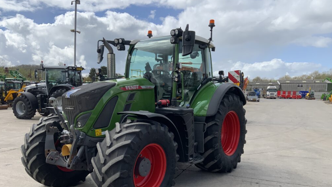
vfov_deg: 36.5
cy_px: 116
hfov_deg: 61.0
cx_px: 165
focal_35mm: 32
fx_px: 282
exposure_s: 1/1786
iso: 16
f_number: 1.8
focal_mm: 3
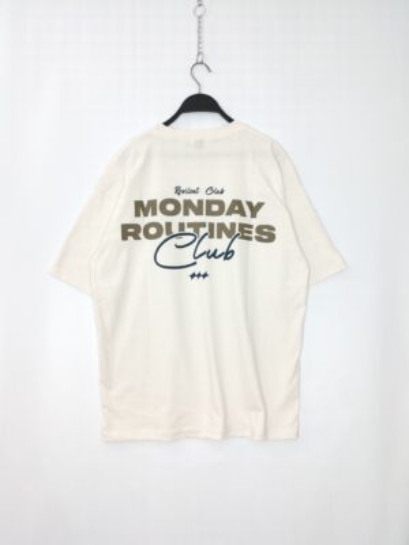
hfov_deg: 49.7
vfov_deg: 63.4
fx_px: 441
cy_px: 272
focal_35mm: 28
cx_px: 204
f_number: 1.8
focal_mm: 4.27
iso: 100
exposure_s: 1/15
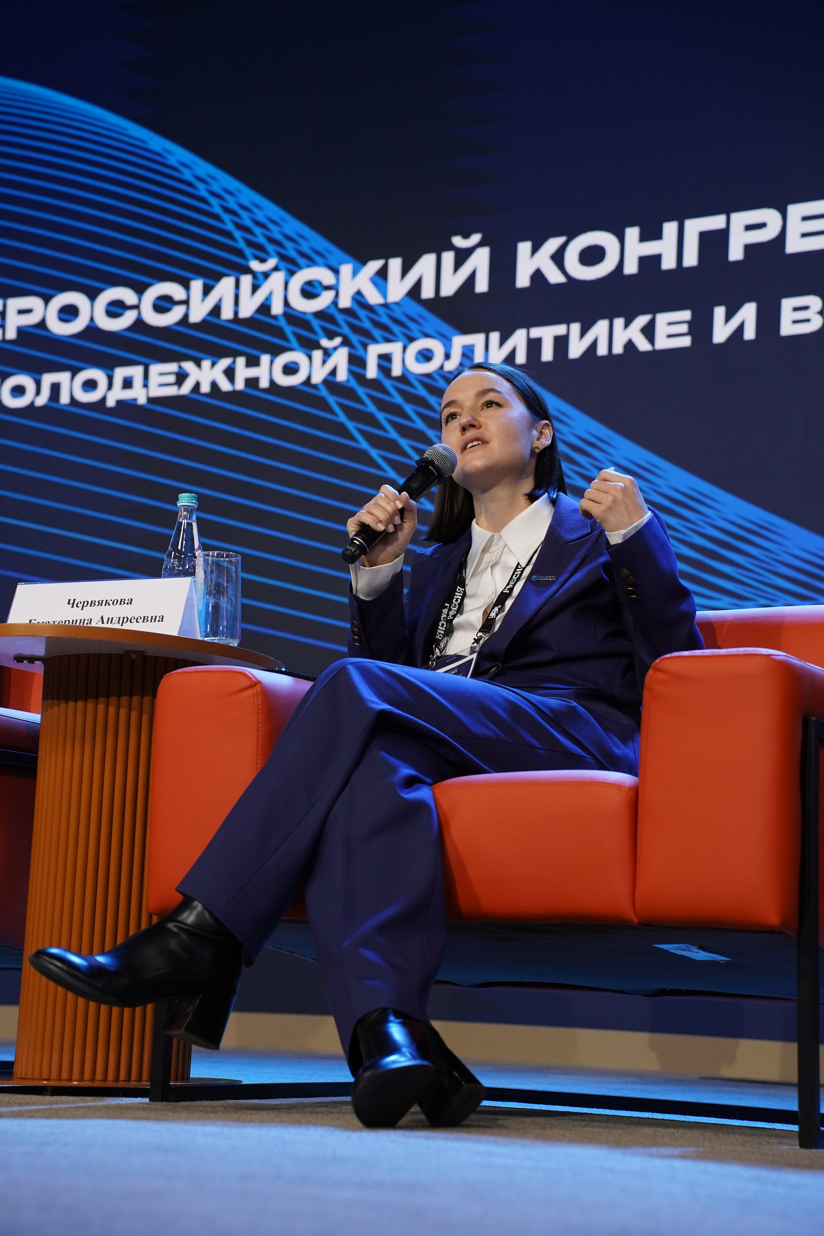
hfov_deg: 18.2
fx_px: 2575
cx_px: 412
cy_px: 618
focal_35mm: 75
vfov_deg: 27.0
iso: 1600
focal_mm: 75
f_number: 5
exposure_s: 1/160
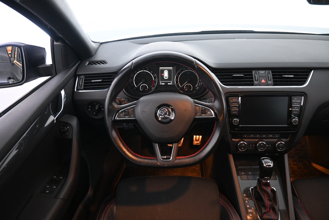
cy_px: 110
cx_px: 164
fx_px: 219
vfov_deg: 53.1
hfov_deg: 73.7
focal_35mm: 24
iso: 2500
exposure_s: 1/25
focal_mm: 16
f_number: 3.5
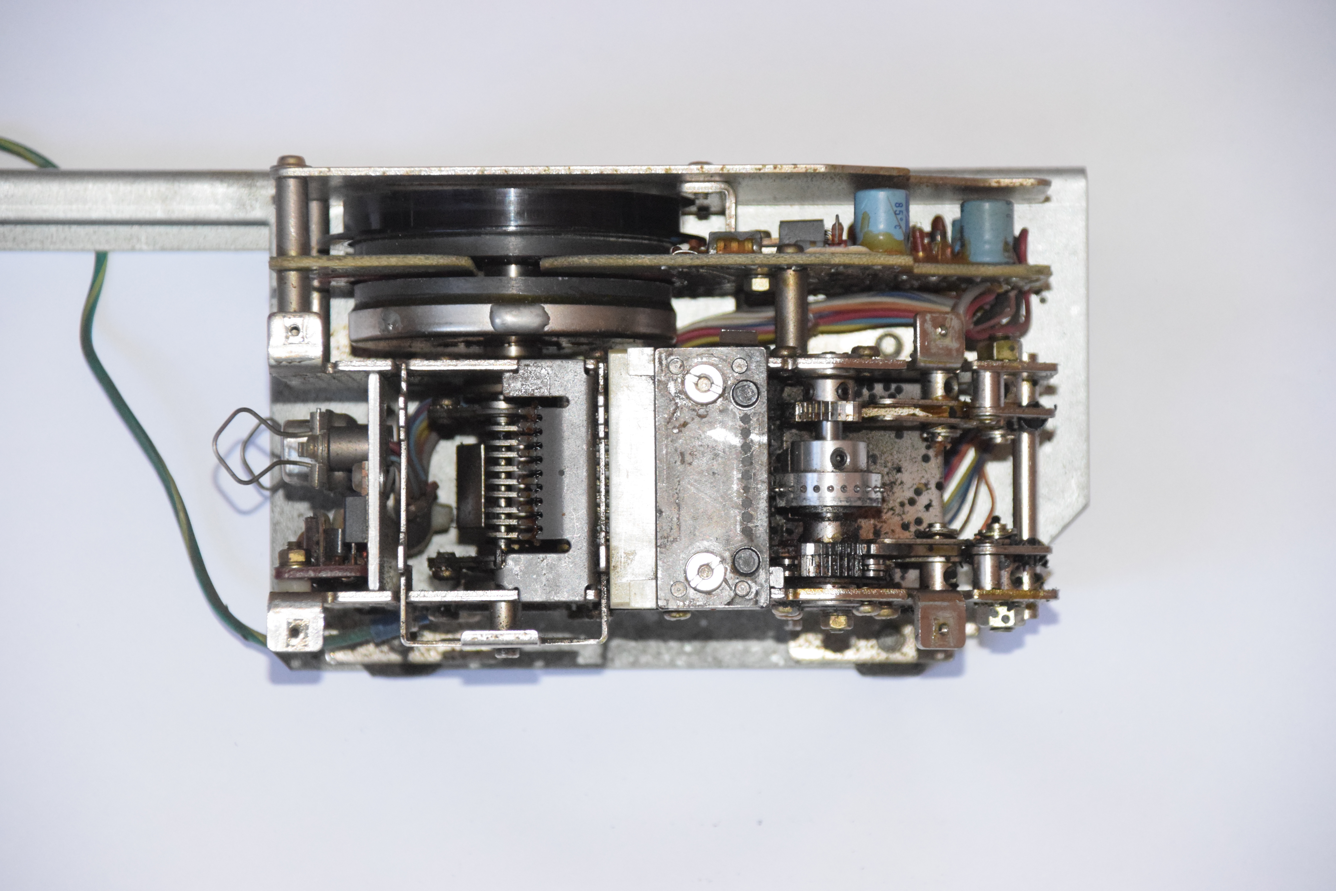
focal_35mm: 183
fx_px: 6791
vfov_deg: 7.5
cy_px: 446
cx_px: 668
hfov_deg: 11.2
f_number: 7.1
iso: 4000
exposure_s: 1/200
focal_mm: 122
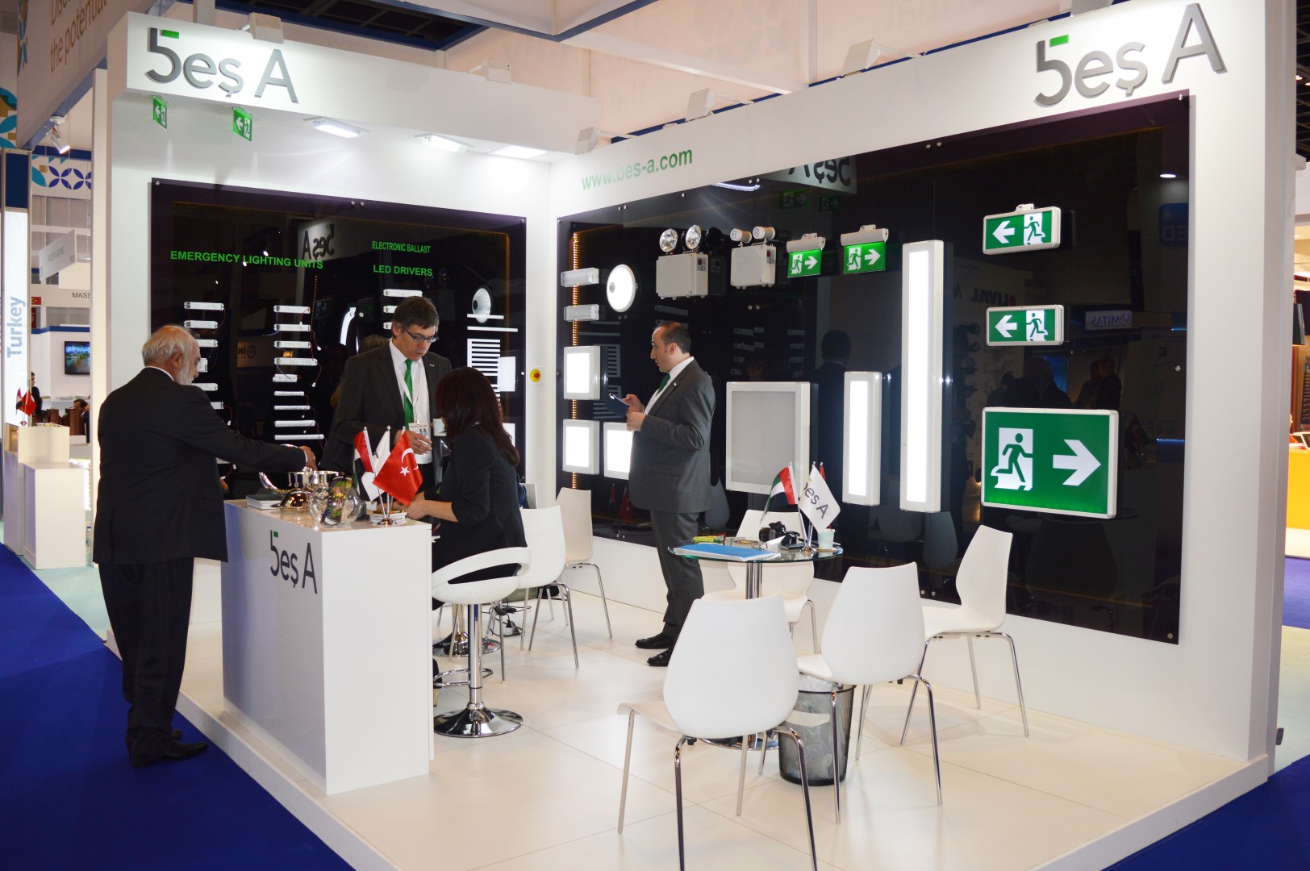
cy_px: 436
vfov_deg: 43.5
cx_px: 655
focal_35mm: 30
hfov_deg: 62.0
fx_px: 1091
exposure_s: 1/125
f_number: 4
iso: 180
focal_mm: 20
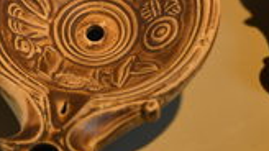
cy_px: 9
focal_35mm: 299
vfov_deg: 4.1
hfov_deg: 7.2
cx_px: 25
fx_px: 2131
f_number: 5.3
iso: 100
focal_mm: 78
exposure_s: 1/40
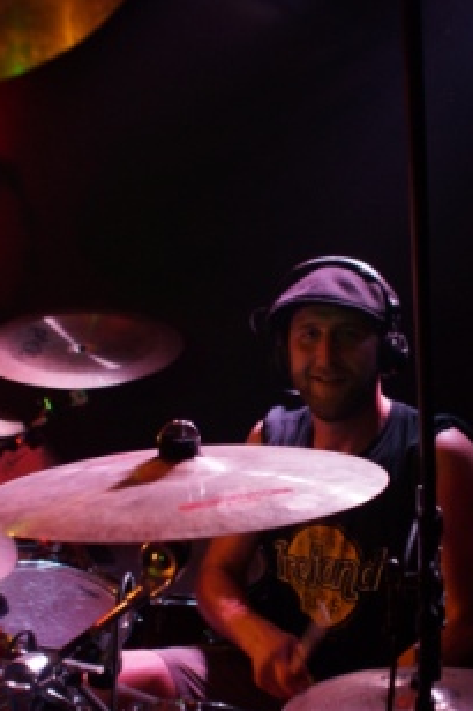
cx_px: 300
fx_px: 1203
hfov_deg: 22.2
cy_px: 457
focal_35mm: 61
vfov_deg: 32.7
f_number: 4
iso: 800
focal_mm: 28
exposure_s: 1/60
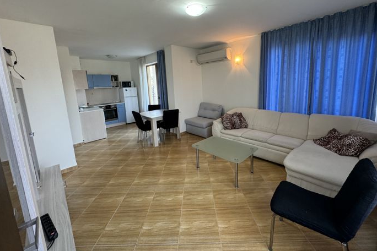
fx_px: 157
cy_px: 107
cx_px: 192
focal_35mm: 15
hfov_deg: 100.4
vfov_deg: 76.9
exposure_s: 1/50
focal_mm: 2.22
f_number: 2.2
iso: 200
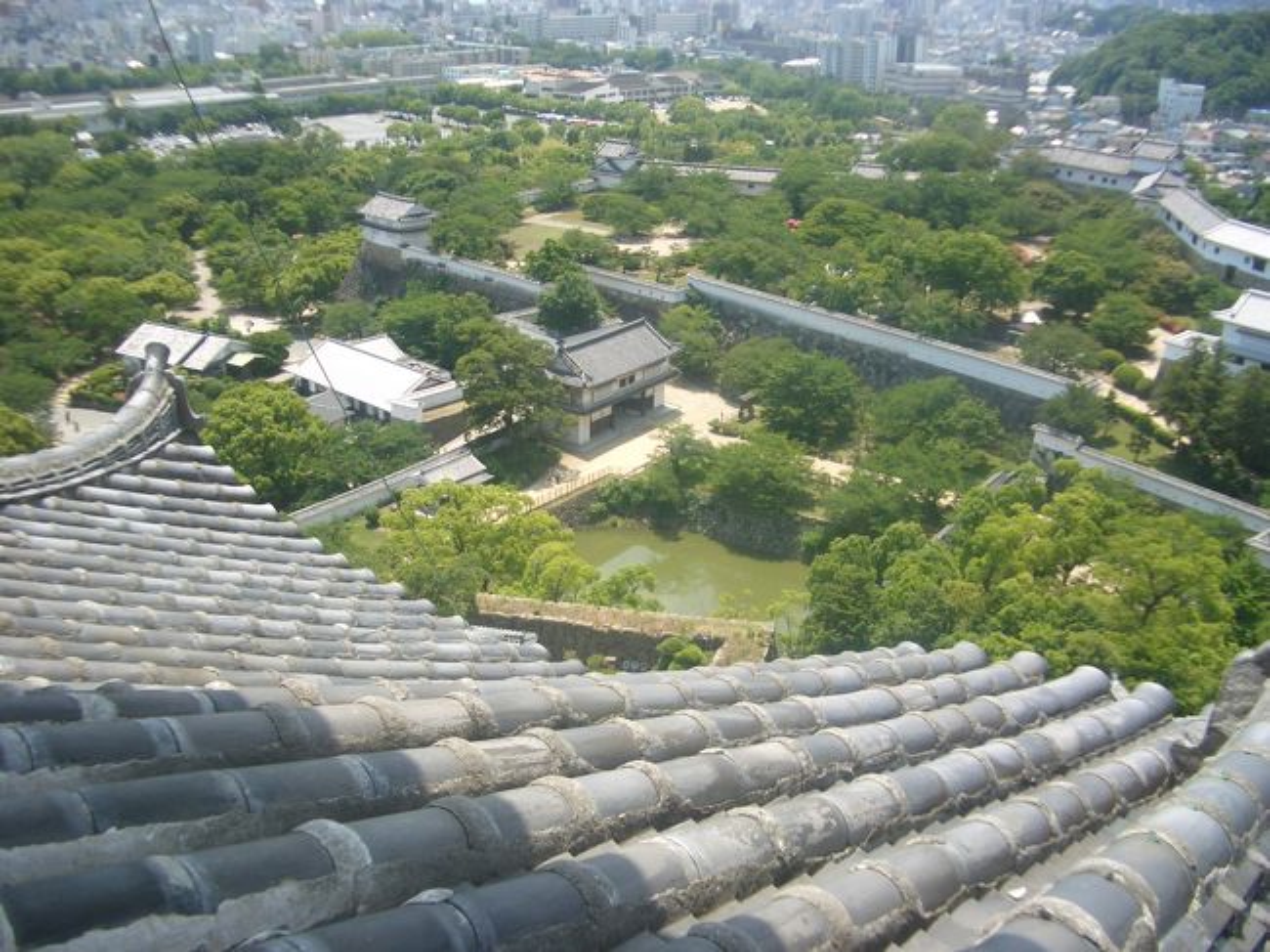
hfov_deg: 52.6
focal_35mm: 35
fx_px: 1284
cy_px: 476
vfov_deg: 40.7
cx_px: 635
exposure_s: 1/640
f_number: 2.6
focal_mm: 5.8
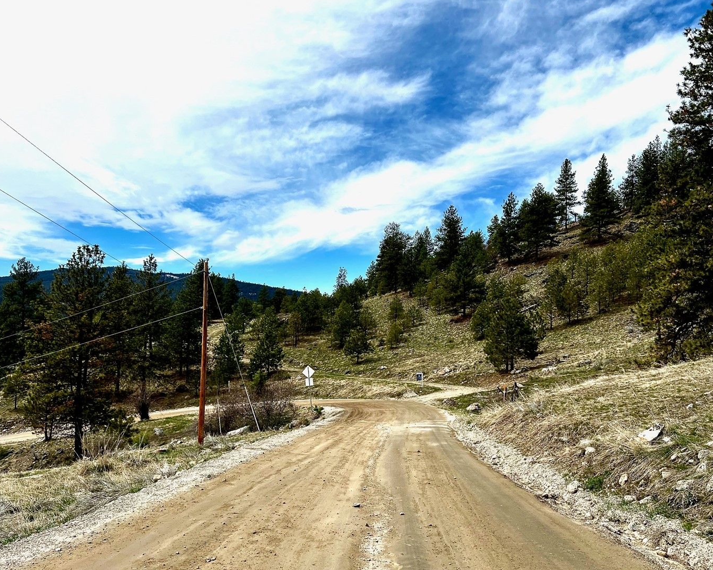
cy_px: 305
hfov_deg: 58.8
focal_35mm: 30
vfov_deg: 48.5
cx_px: 365
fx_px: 633
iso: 50
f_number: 1.5
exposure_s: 1/7463
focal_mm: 5.7
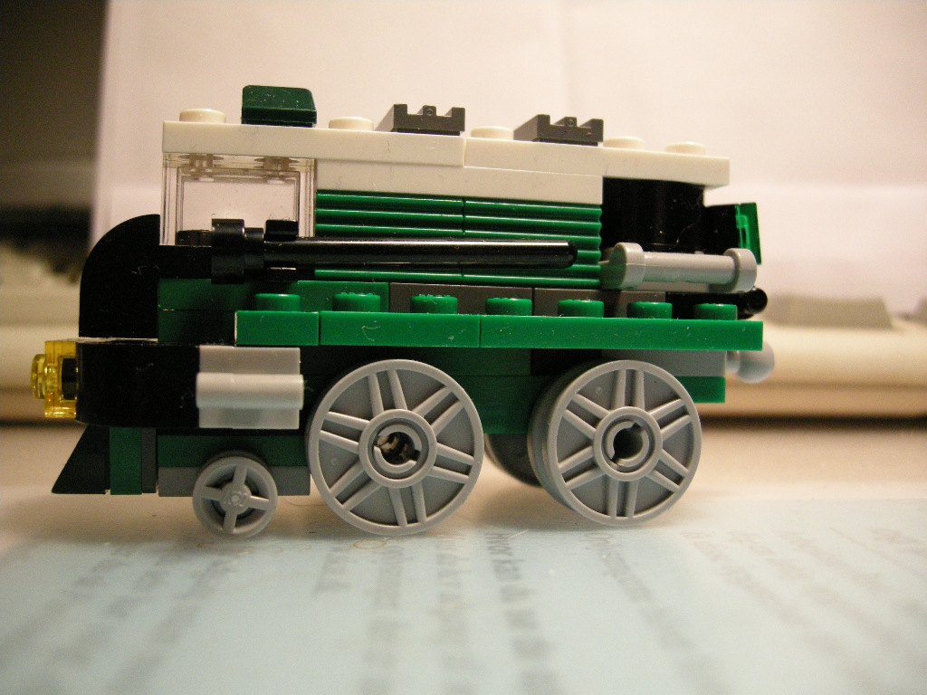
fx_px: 964
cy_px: 348
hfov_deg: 51.4
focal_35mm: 36
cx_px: 464
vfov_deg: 39.7
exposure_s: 1/44.3
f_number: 2.7
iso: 400
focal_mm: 7.5
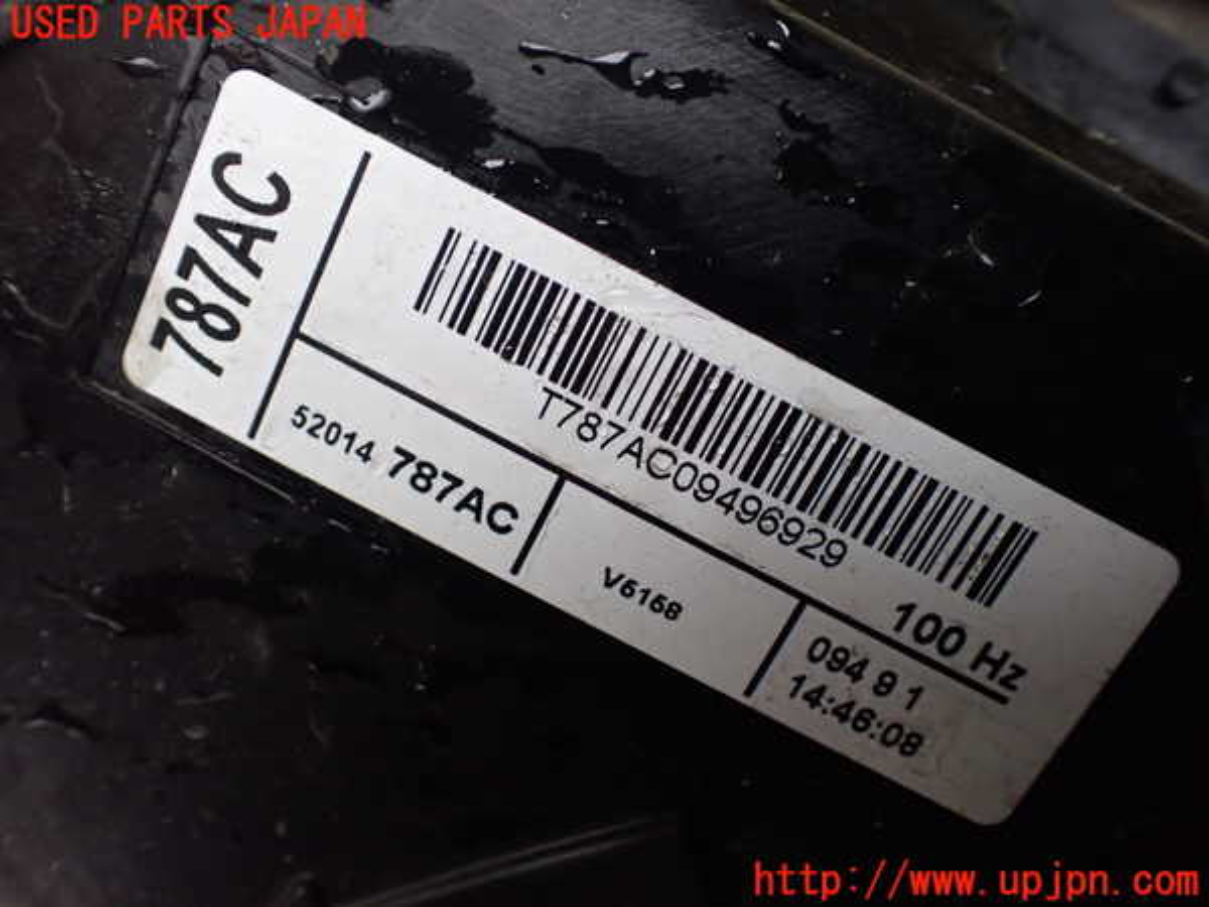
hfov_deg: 60.0
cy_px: 454
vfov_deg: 46.8
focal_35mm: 30
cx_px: 604
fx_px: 1048
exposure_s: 1/125
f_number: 2.3
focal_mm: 5.4
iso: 640
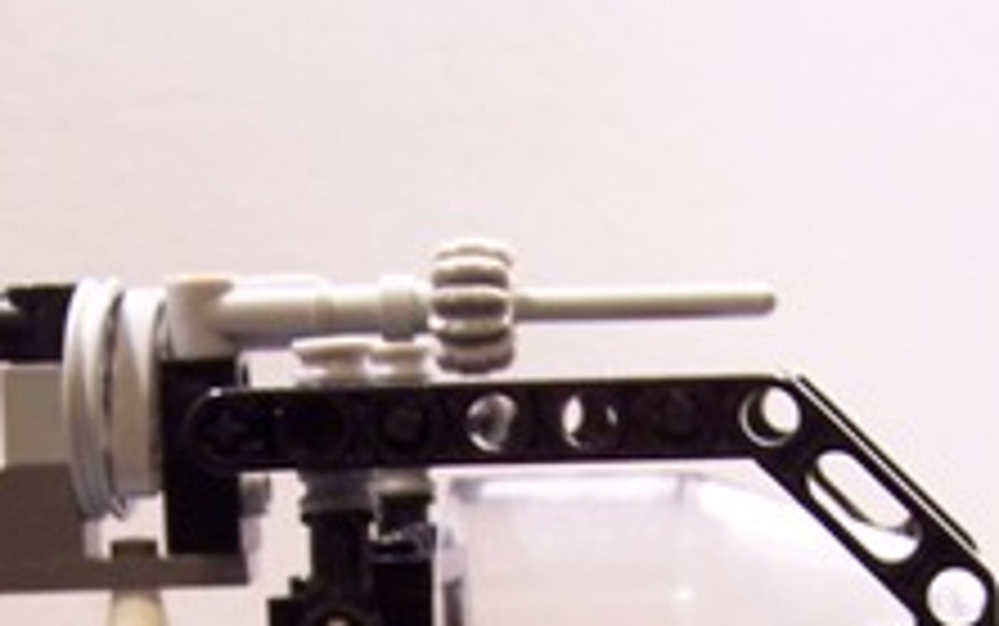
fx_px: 3160
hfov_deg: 18.0
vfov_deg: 11.0
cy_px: 851
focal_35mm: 116
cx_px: 486
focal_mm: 6.3
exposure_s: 1/8
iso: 140
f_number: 2.8
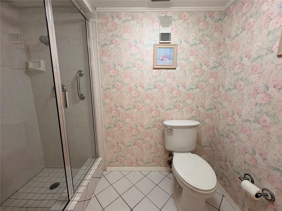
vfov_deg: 85.7
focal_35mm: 14
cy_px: 106
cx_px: 141
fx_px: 114
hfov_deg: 102.1
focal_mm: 2.22
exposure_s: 1/60
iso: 125
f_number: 2.2
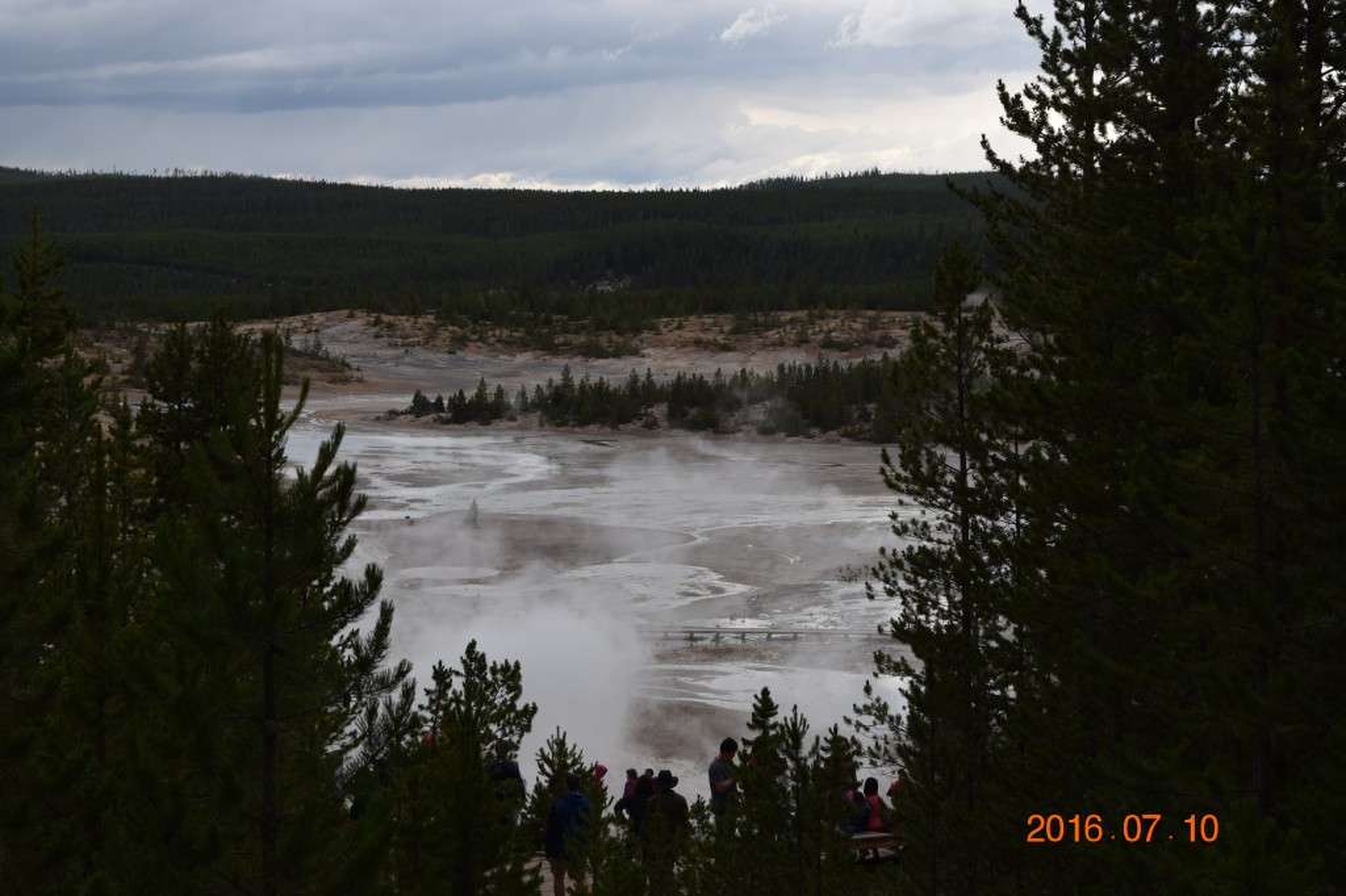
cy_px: 448
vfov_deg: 17.5
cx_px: 673
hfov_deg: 26.0
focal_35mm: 78
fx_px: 2915
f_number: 8
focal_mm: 52
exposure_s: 1/250
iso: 320
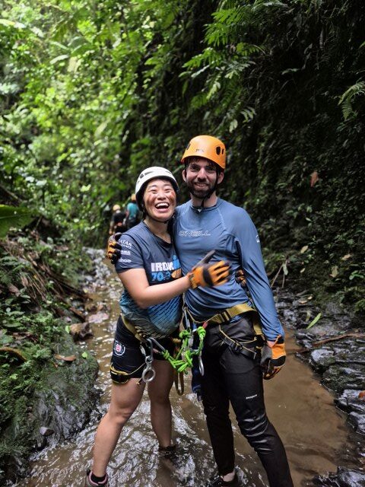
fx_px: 323
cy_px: 244
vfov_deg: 73.9
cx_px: 182
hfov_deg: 58.9
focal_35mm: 23
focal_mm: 5.4
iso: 1250
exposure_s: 1/40
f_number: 1.8
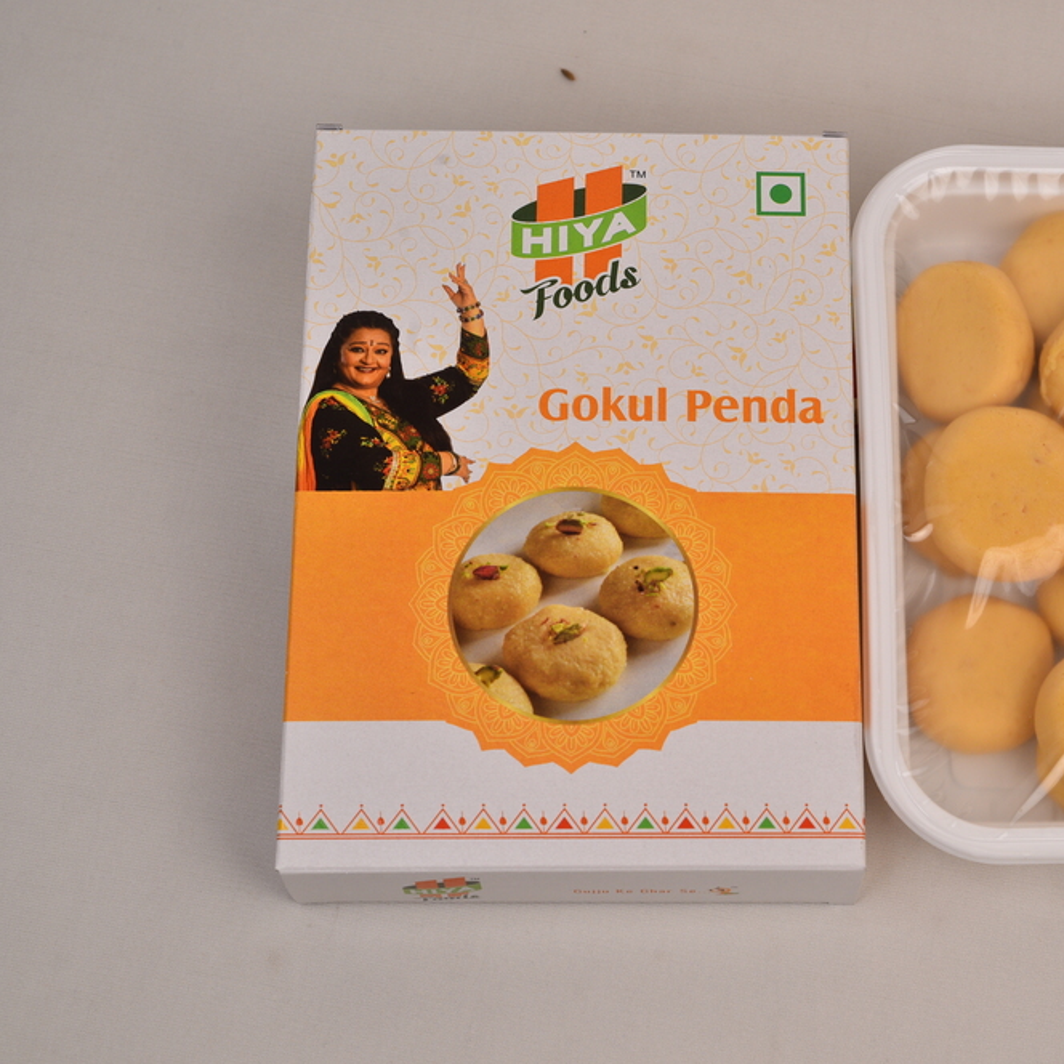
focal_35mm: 64
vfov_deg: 26.9
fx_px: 2226
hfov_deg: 26.6
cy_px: 532
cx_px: 788
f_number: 10
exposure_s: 1/125
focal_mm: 50
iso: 320
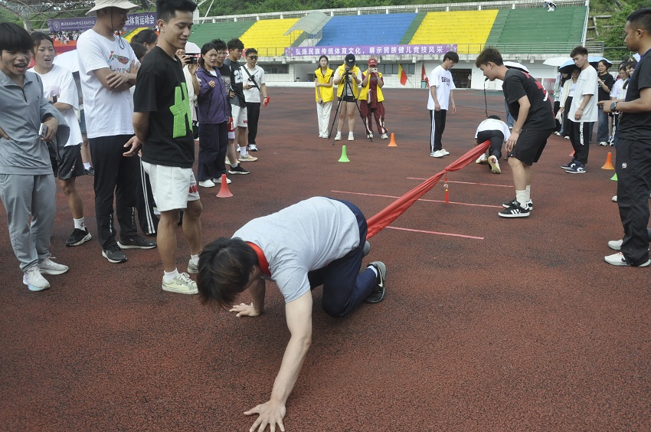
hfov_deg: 62.0
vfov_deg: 43.5
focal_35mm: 30
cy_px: 216
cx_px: 326
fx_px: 542
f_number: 10
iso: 800
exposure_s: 1/400
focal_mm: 20
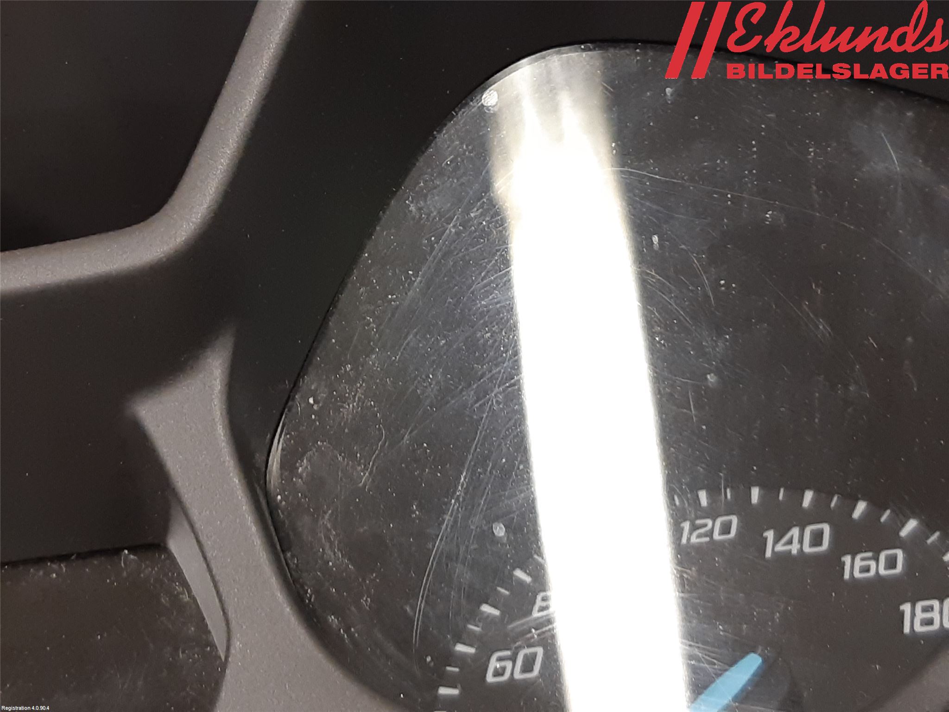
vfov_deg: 53.1
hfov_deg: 67.3
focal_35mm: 26
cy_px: 356
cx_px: 474
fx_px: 713
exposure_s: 1/25
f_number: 1.7
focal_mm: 3.93
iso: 125
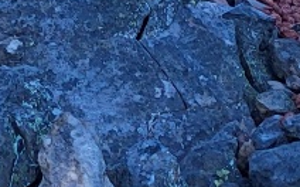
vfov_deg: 5.5
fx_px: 1699
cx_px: -211
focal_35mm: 208
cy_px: -577
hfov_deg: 9.7
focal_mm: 5.4
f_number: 1.8
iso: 40
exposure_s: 1/400
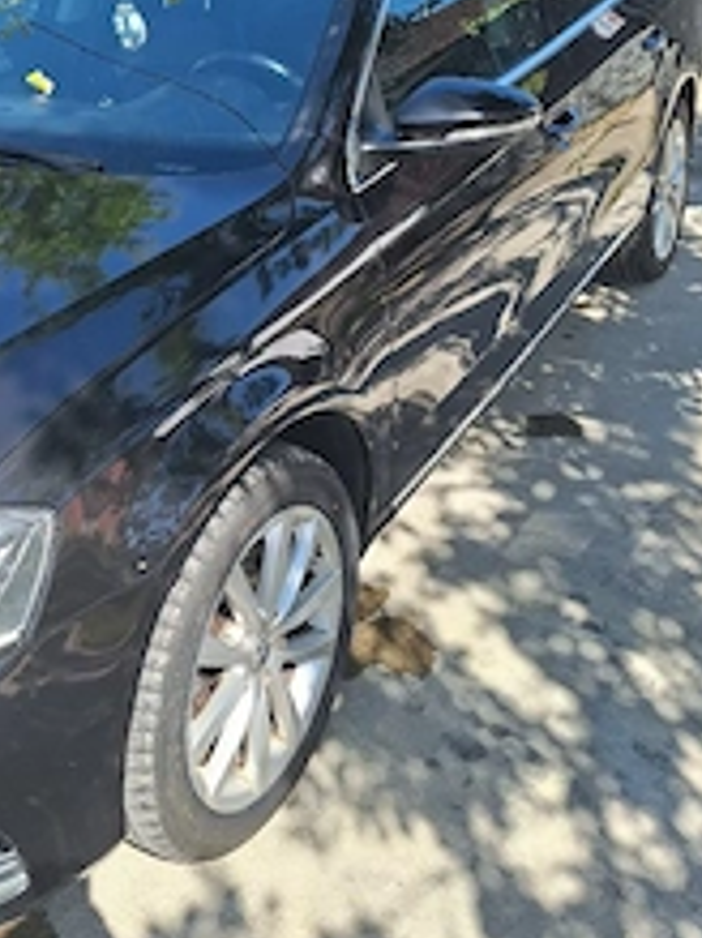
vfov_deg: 43.3
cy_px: 227
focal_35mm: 42
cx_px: 193
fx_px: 1137
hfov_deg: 33.8
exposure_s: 1/1667
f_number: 1.8
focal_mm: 5.54
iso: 40
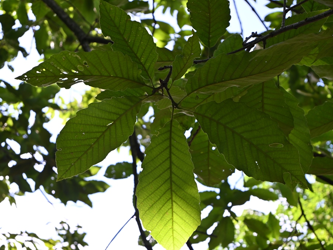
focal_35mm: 55
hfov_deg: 34.9
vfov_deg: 26.6
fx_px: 529
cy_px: 126
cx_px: 183
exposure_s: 1/250
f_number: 6.3
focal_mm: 50
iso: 360
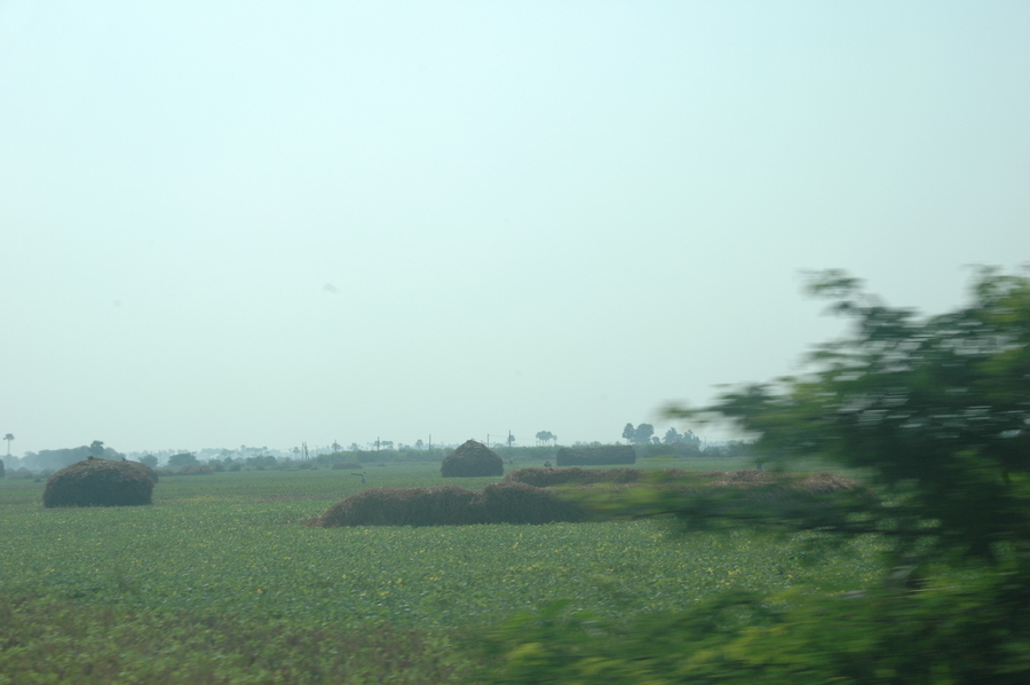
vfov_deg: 14.0
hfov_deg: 20.9
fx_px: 2787
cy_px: 342
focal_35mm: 98
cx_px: 515
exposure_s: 1/80
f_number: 14
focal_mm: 65
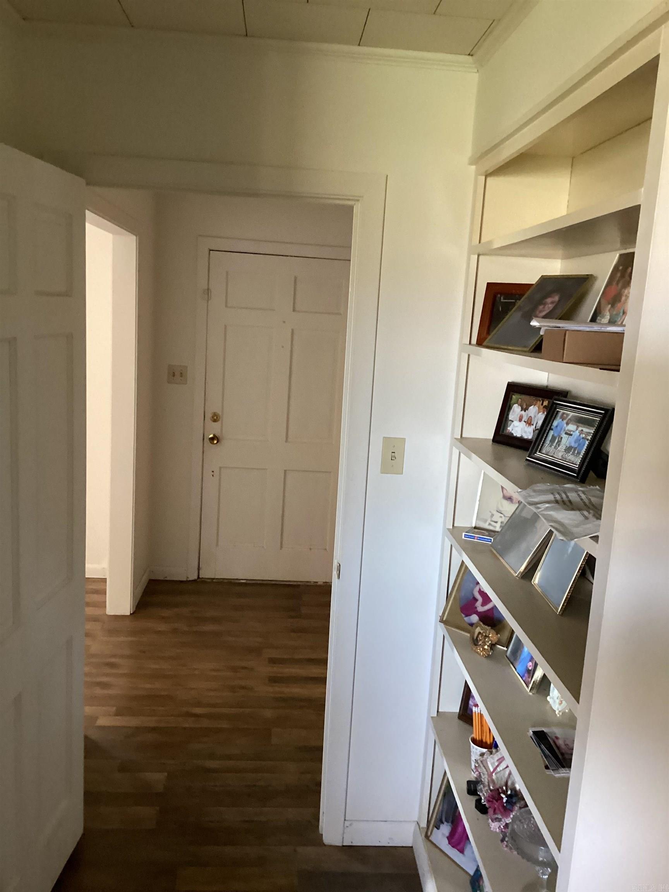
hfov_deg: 45.4
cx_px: 334
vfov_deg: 58.4
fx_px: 799
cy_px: 446
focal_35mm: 31
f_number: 2.4
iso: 320
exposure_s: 1/30
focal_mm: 3.3
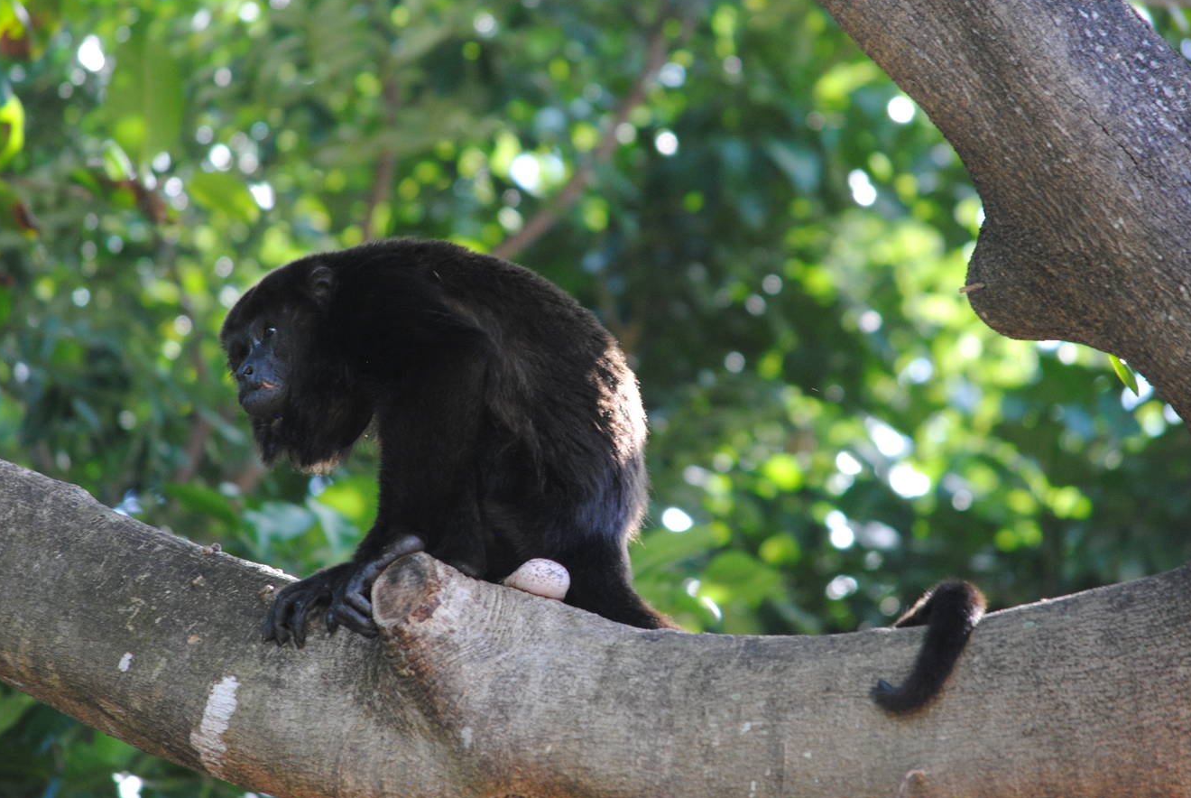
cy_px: 413
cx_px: 603
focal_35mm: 400
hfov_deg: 5.1
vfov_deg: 3.4
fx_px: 13251
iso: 400
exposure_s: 1/160
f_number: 5.3
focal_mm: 220
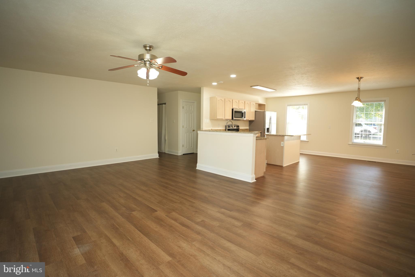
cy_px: 138
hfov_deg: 91.0
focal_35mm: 18
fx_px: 204
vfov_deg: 68.3
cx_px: 208
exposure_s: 1/60
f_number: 2.8
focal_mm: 17.7
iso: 250
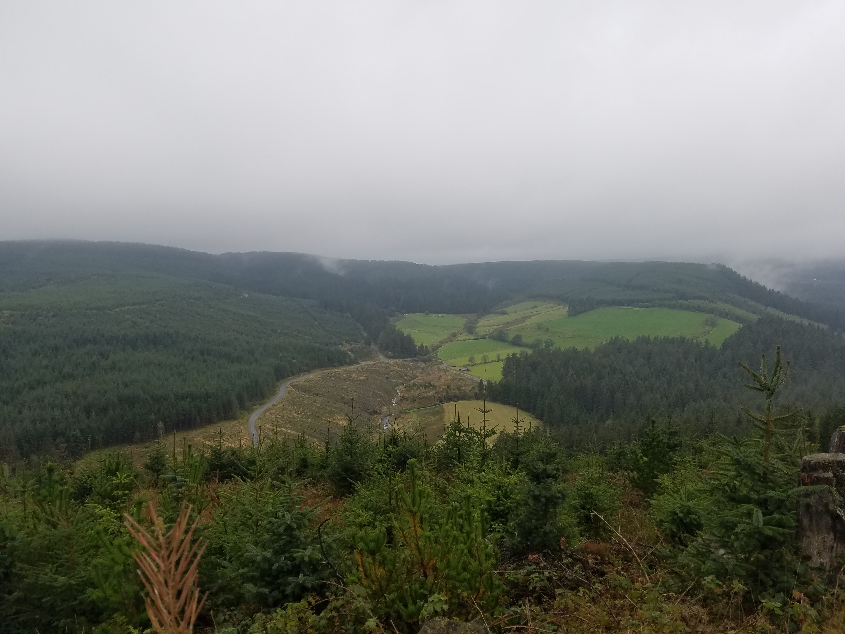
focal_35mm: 26
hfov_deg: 67.3
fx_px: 635
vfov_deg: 53.1
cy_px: 317
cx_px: 422
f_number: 1.7
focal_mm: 4.2
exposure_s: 1/1148
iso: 50
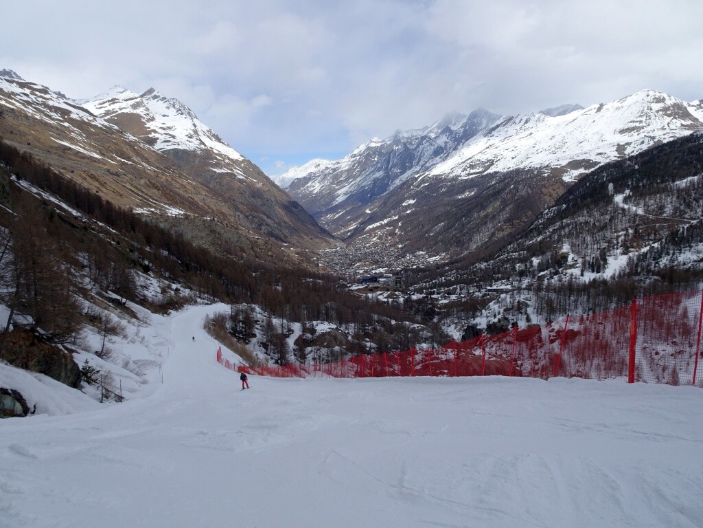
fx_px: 487
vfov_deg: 56.8
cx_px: 352
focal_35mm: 24
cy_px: 264
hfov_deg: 71.6
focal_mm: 4.1
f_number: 3.5
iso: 80
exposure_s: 1/1600
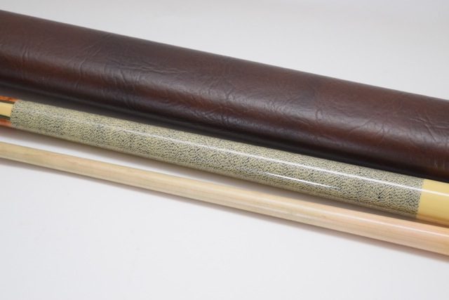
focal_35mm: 75
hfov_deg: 27.0
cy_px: 150
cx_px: 224
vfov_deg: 18.2
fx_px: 936
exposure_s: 1/125
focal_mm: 50
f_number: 5.6
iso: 3200
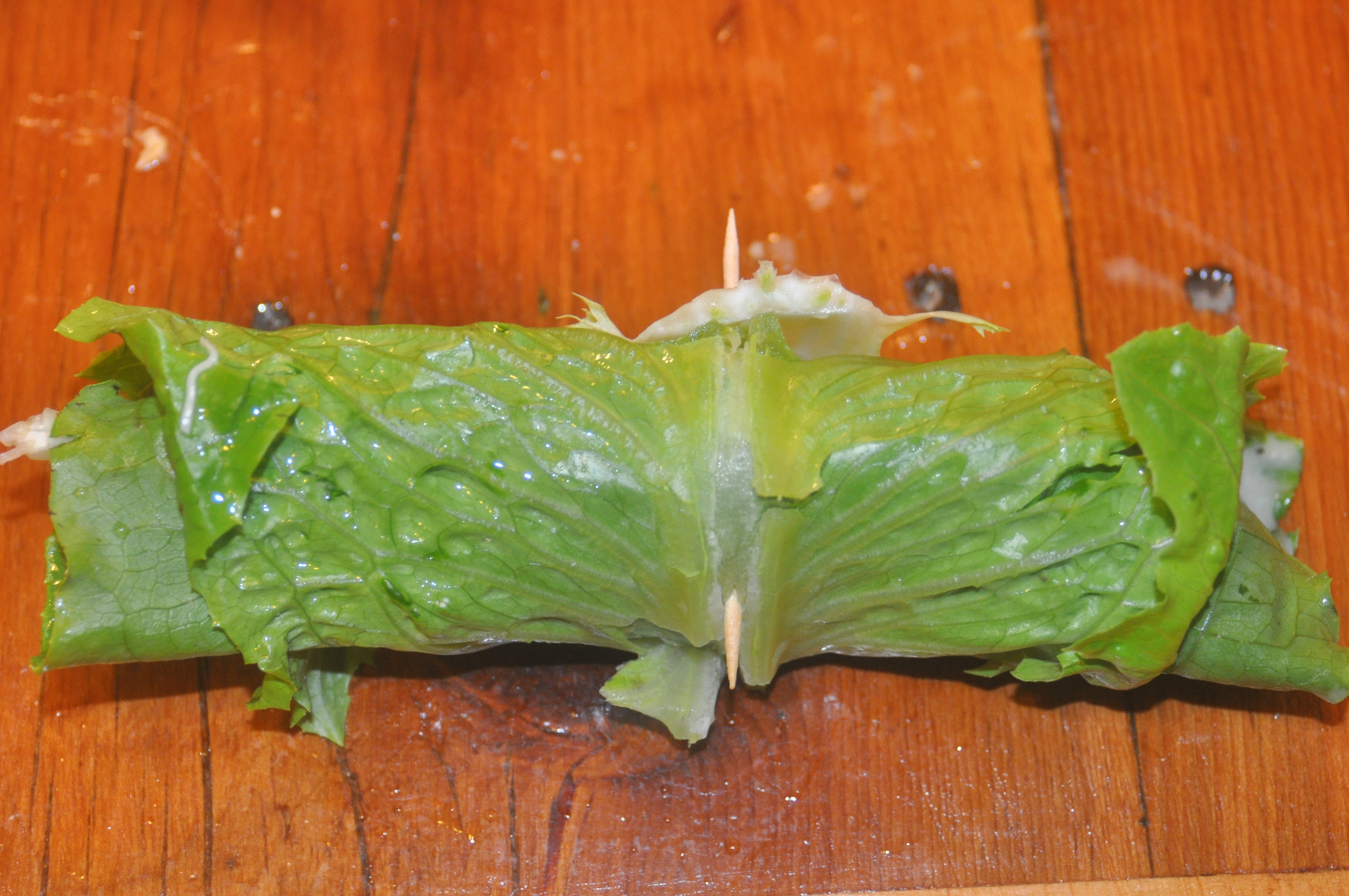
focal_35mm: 75
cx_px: 674
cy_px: 448
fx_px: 2807
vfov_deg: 18.1
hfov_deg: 27.0
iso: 800
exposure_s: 1/60
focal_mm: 50
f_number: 4.5
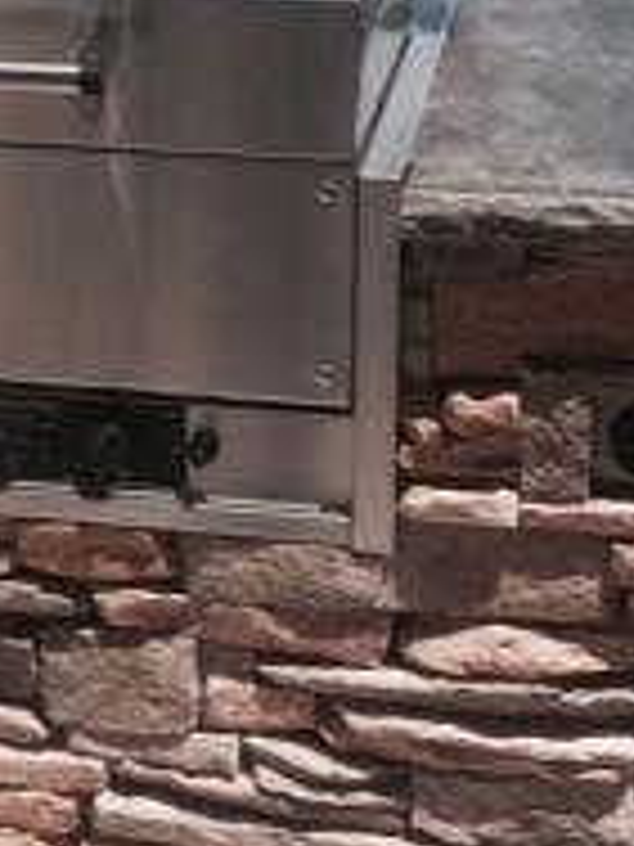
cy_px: 140
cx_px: 27
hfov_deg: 14.3
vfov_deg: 19.0
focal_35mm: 102
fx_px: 2491
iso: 40
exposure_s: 1/4115
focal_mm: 4.12
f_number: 2.2
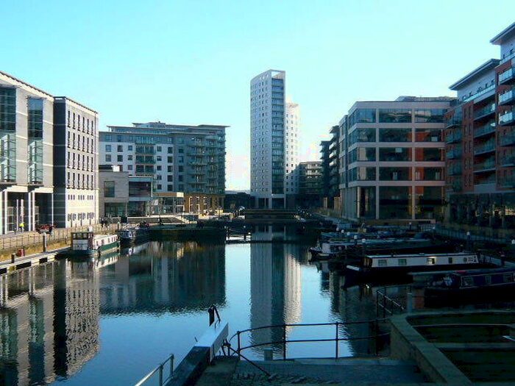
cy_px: 193
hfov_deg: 42.9
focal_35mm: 44
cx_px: 258
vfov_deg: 32.9
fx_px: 655
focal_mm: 4.6
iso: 100
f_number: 2.8
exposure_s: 1/800
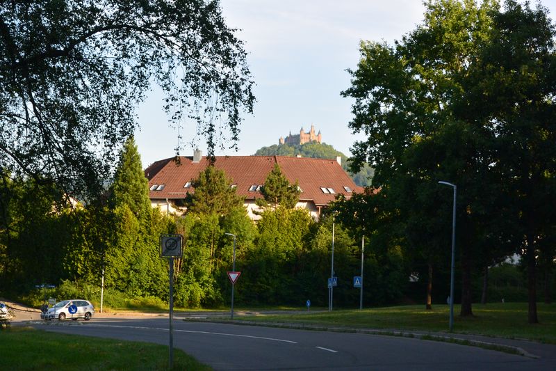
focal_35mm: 81
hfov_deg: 25.1
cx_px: 278
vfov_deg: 16.8
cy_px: 186
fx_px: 1251
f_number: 5.6
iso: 160
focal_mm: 30
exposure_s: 1/320
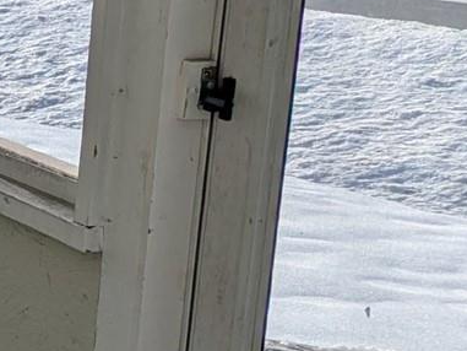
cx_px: -637
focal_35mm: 129
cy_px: 295
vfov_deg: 11.4
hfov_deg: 12.3
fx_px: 1741
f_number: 1.85
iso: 44
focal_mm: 6.81
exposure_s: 1/1919
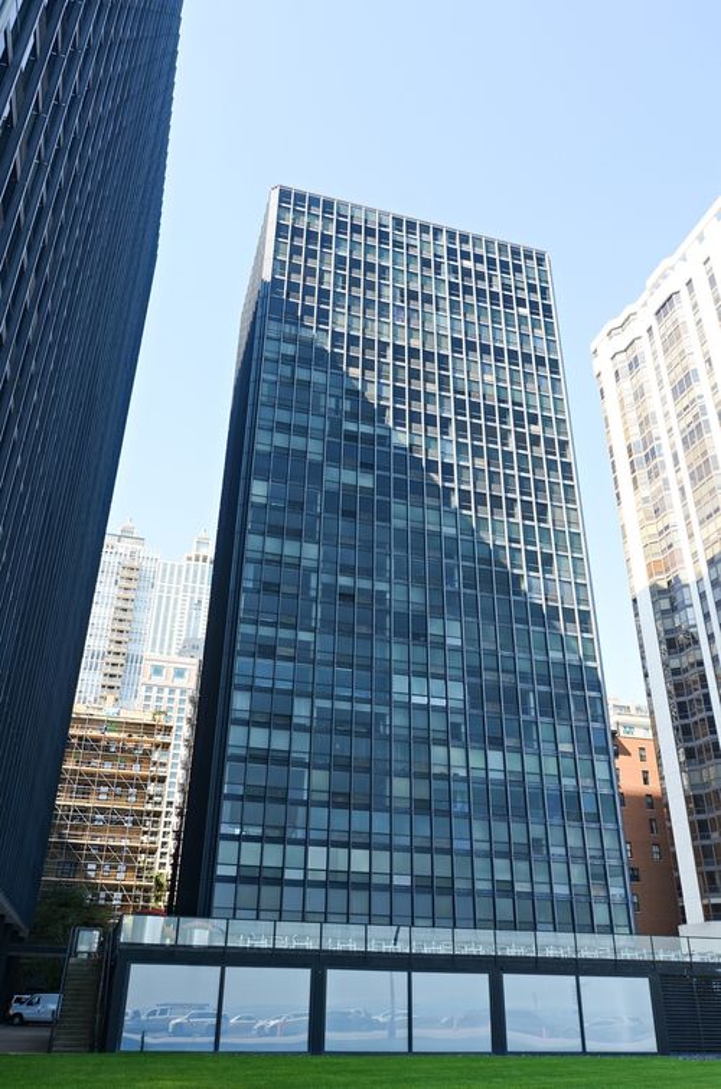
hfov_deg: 47.7
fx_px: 815
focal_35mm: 27
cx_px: 360
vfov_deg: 67.5
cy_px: 544
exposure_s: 1/200
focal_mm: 18
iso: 200
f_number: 8
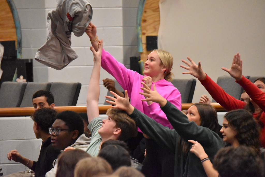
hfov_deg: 10.2
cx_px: 132
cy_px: 88
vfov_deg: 6.8
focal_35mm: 202
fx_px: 1491
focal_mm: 135
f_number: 5
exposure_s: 1/400
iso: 12800
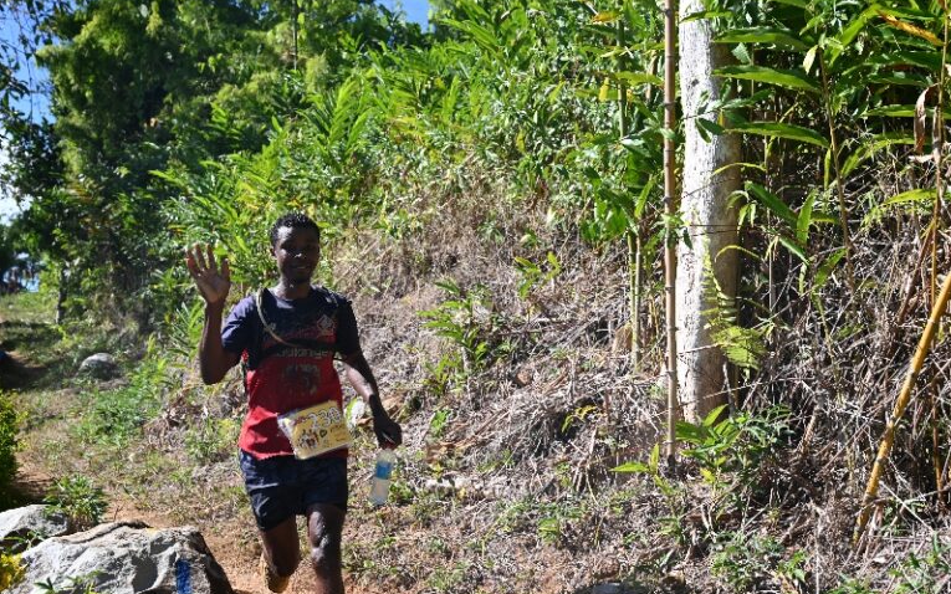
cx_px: 476
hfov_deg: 43.5
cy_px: 308
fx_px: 1192
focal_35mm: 46
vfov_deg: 28.0
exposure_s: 1/320
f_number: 6.3
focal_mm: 45
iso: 100
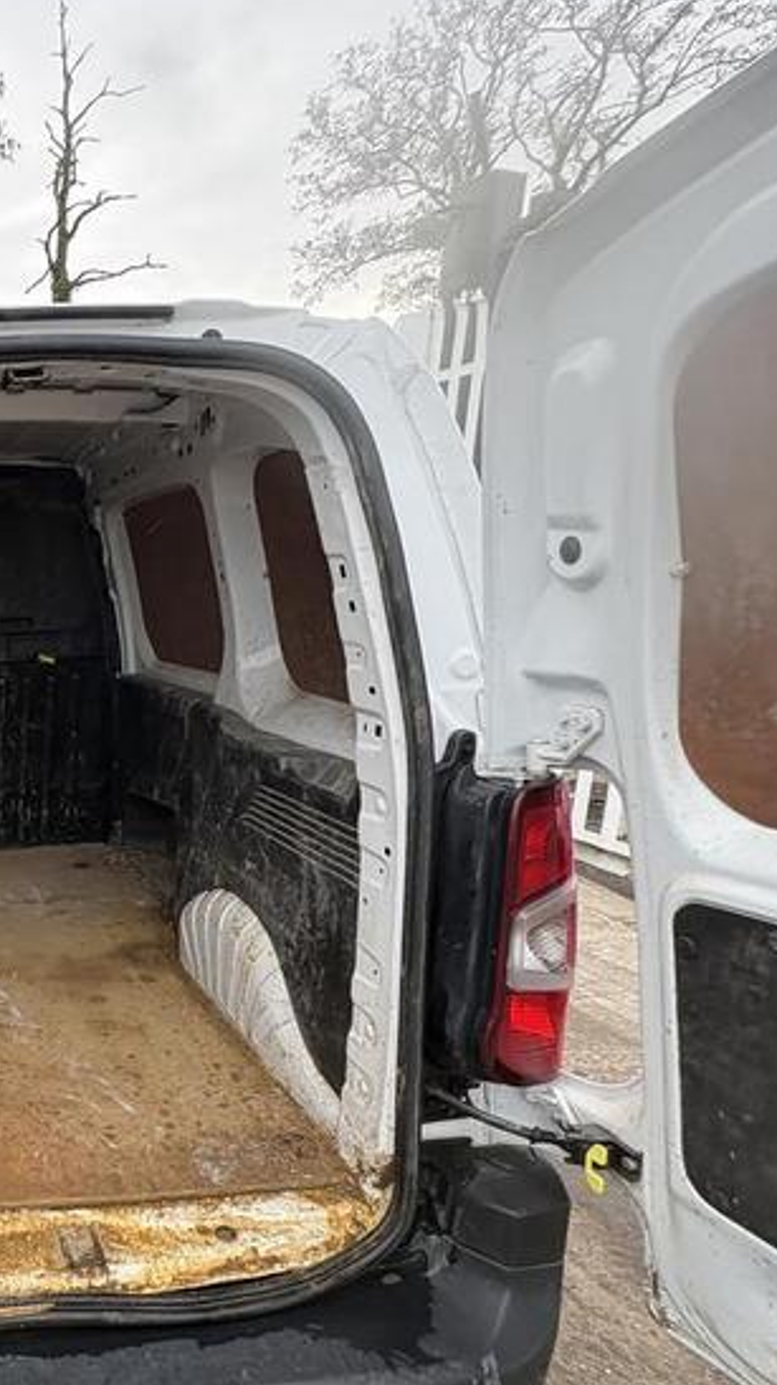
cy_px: 780
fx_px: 917
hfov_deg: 36.9
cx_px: -121
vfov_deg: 73.8
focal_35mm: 25
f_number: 2.2
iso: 80
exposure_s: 1/136
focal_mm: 2.22
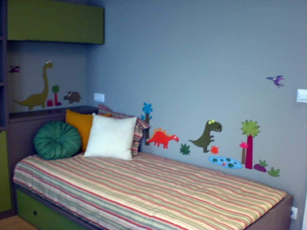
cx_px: 154
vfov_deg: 37.7
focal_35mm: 38
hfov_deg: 49.0
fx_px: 337
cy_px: 115
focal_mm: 6.3
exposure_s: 1/15
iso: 200
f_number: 3.1
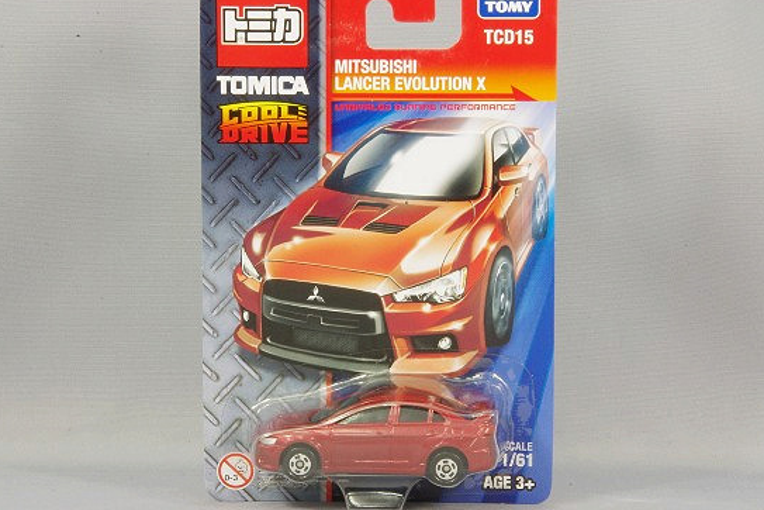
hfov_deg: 15.5
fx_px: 2801
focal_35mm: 132
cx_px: 374
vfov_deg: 10.4
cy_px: 236
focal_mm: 75
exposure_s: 1
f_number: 32
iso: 400
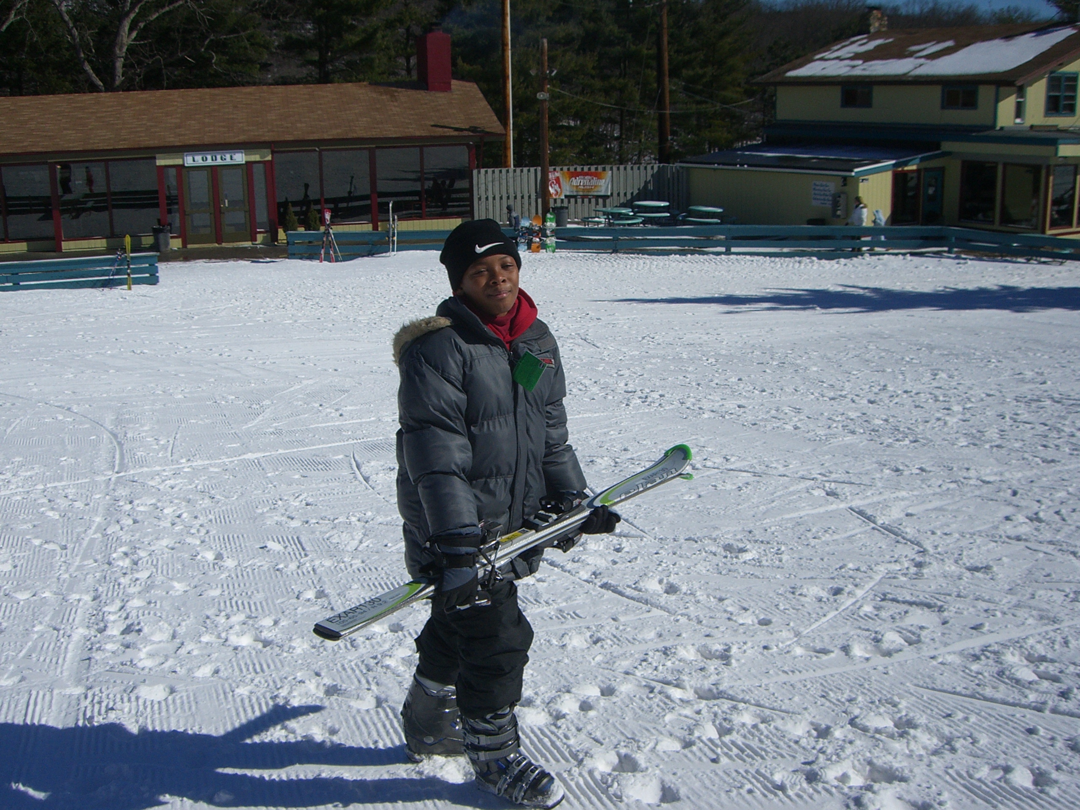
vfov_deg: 37.7
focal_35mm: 38
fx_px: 1186
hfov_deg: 49.0
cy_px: 405
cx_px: 540
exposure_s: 1/2000
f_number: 4.3
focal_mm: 6.2
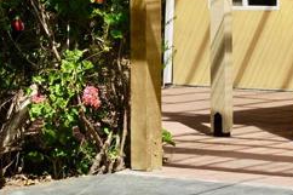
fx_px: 1776
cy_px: -22
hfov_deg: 9.4
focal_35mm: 218
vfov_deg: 6.3
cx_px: 224
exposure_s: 1/320
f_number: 9
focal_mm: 55
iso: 200
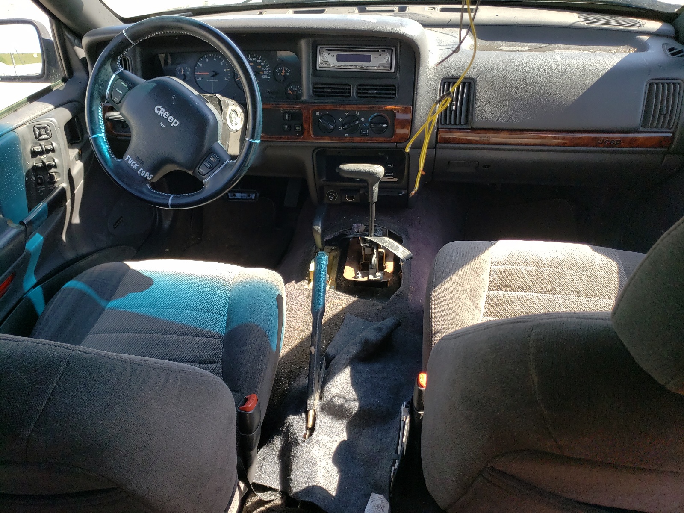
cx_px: 342
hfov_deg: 67.3
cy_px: 256
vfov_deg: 53.1
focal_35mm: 26
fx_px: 514
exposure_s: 1/333
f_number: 1.5
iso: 50
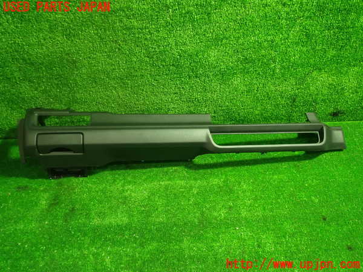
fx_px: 315
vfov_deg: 46.8
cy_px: 136
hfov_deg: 60.0
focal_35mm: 30
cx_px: 182
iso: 400
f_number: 2.3
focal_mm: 5.4
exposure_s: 1/30
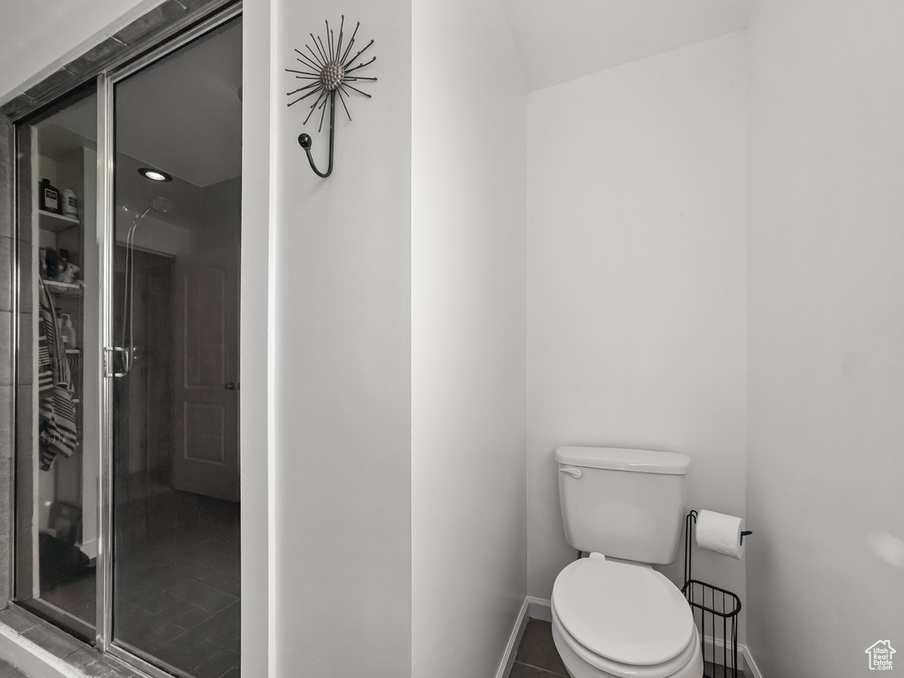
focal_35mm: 14
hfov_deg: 102.1
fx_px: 366
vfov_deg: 85.7
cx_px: 452
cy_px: 339
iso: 40
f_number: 2.2
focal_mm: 2.22
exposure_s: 1/160
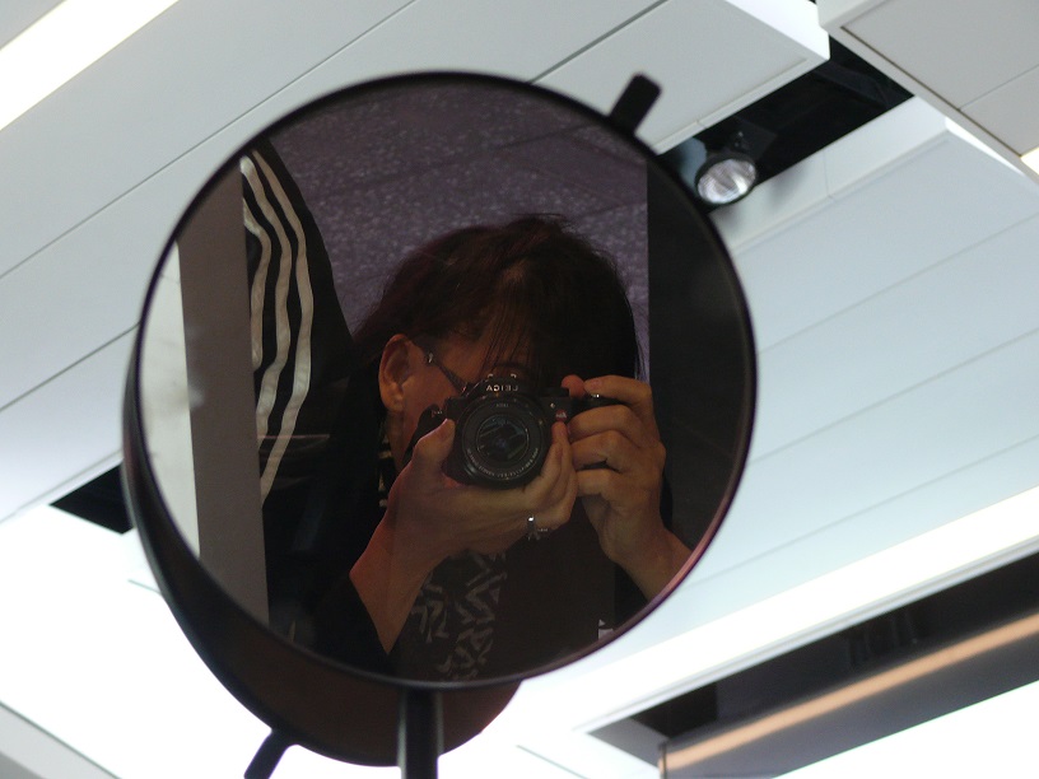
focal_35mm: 106
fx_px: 3182
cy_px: 390
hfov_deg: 18.5
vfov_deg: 14.0
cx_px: 520
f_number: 3.2
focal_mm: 20.1
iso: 200
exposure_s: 1/30
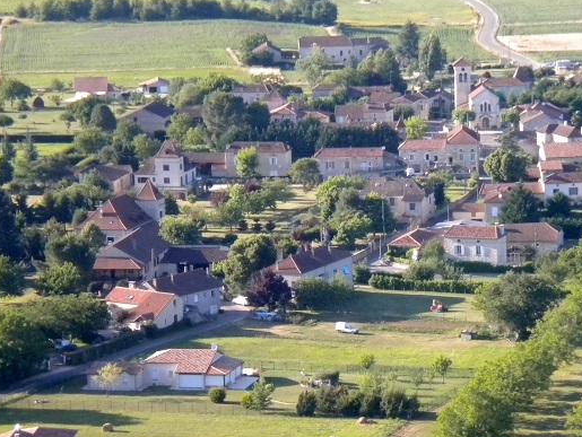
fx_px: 2742
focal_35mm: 163
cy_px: 262
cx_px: 370
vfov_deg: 9.1
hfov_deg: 12.1
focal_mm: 18.9
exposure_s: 1/449
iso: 400
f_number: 5.9
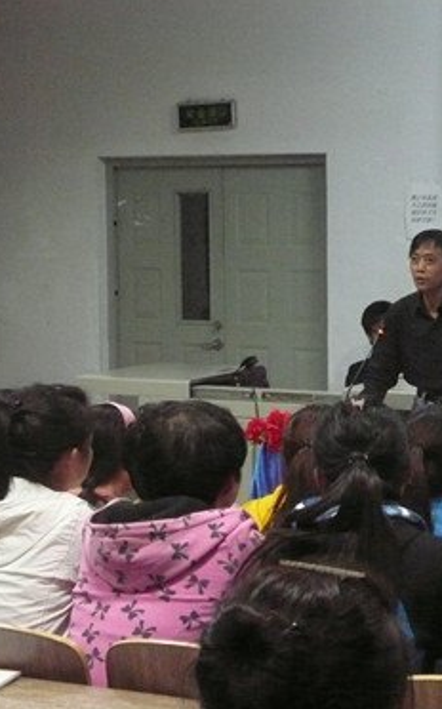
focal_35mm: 77
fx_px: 1486
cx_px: 436
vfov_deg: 26.8
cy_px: 354
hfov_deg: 16.6
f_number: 3.8
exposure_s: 1/15
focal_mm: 8.8
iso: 800
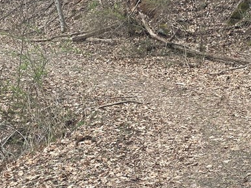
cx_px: 209
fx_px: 508
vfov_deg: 21.0
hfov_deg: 27.1
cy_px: 96
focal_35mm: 70
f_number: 1.6
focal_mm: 4.2
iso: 32
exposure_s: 1/418
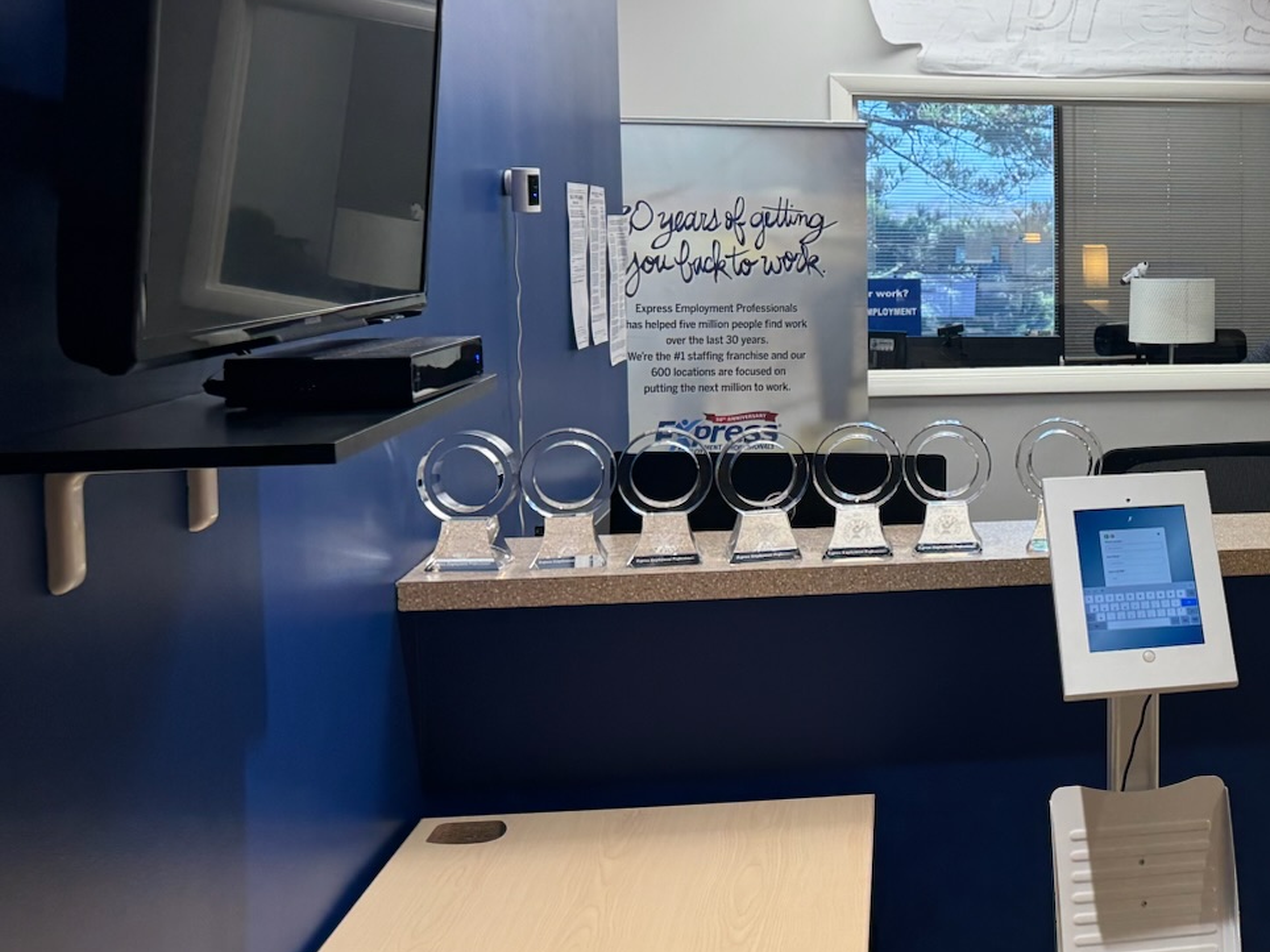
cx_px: 1286
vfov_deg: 28.4
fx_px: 1871
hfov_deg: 34.0
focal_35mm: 51
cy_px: 316
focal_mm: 6.76
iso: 160
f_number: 1.78
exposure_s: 1/120
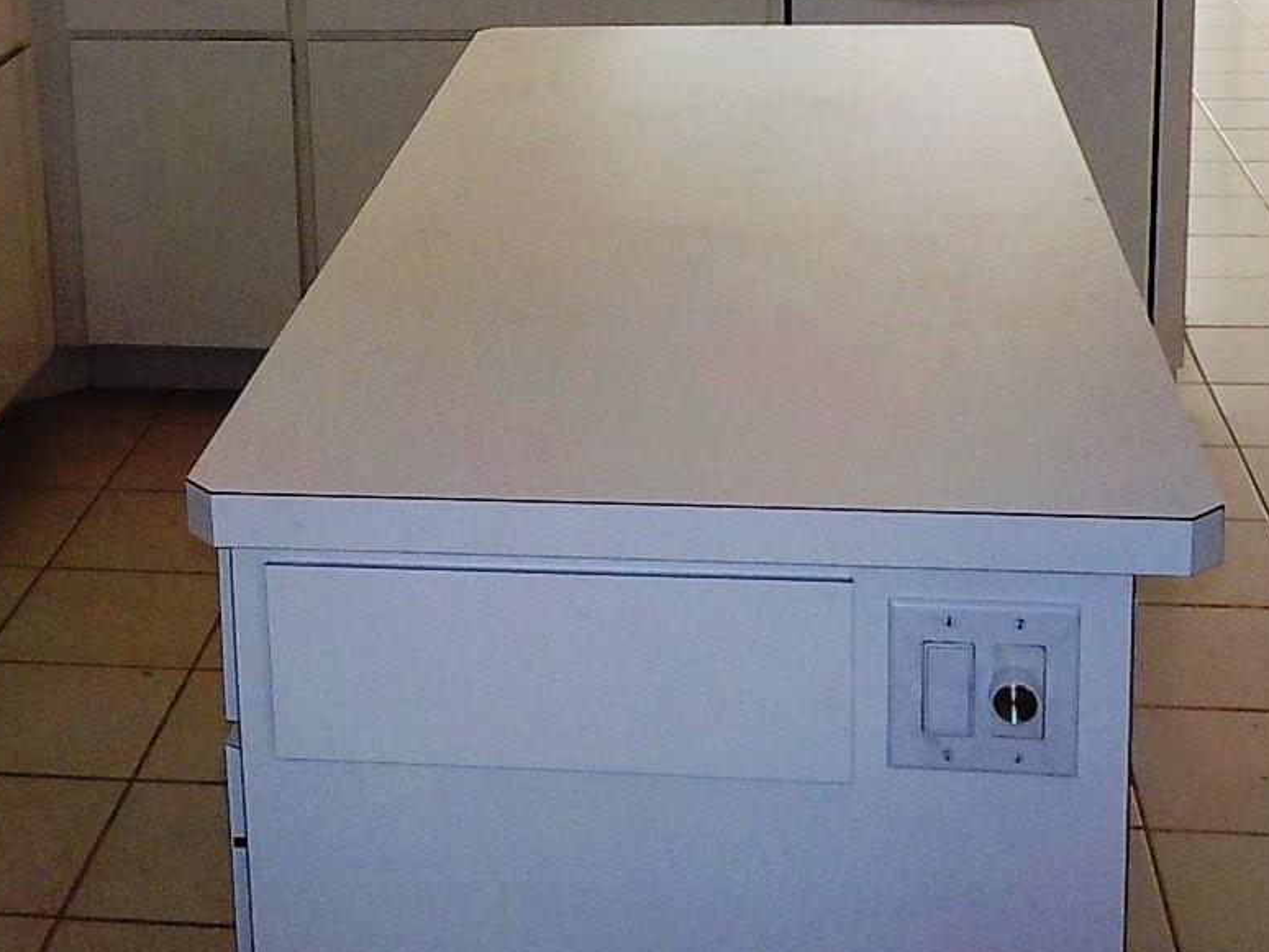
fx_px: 2274
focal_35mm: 62
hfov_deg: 31.0
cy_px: 56
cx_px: 425
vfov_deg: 22.9
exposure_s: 1/60
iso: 125
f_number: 3.3
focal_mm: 4.1
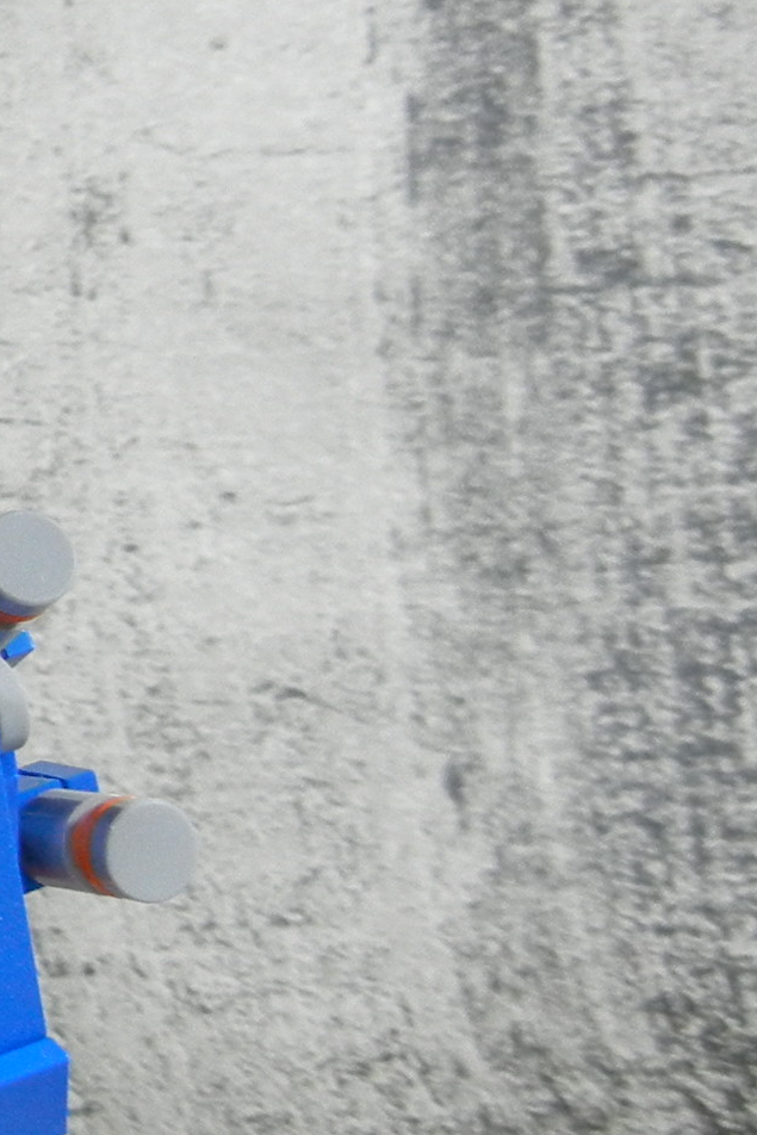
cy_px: 575
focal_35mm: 107
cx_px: -911
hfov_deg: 11.2
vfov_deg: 19.1
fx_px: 3373
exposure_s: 1/39.7
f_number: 3.5
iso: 400
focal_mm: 5.4
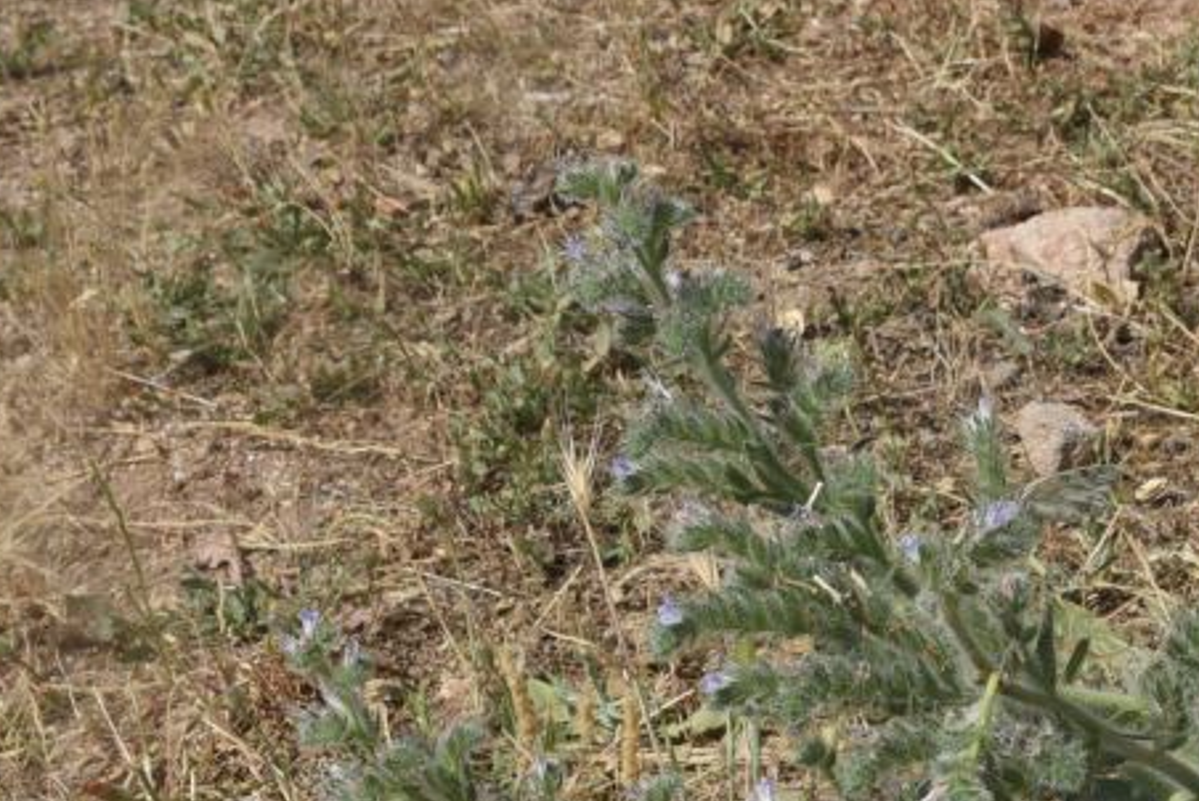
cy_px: 869
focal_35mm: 92
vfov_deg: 14.6
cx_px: 920
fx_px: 3066
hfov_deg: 21.9
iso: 200
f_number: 16
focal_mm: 32
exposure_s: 1/200
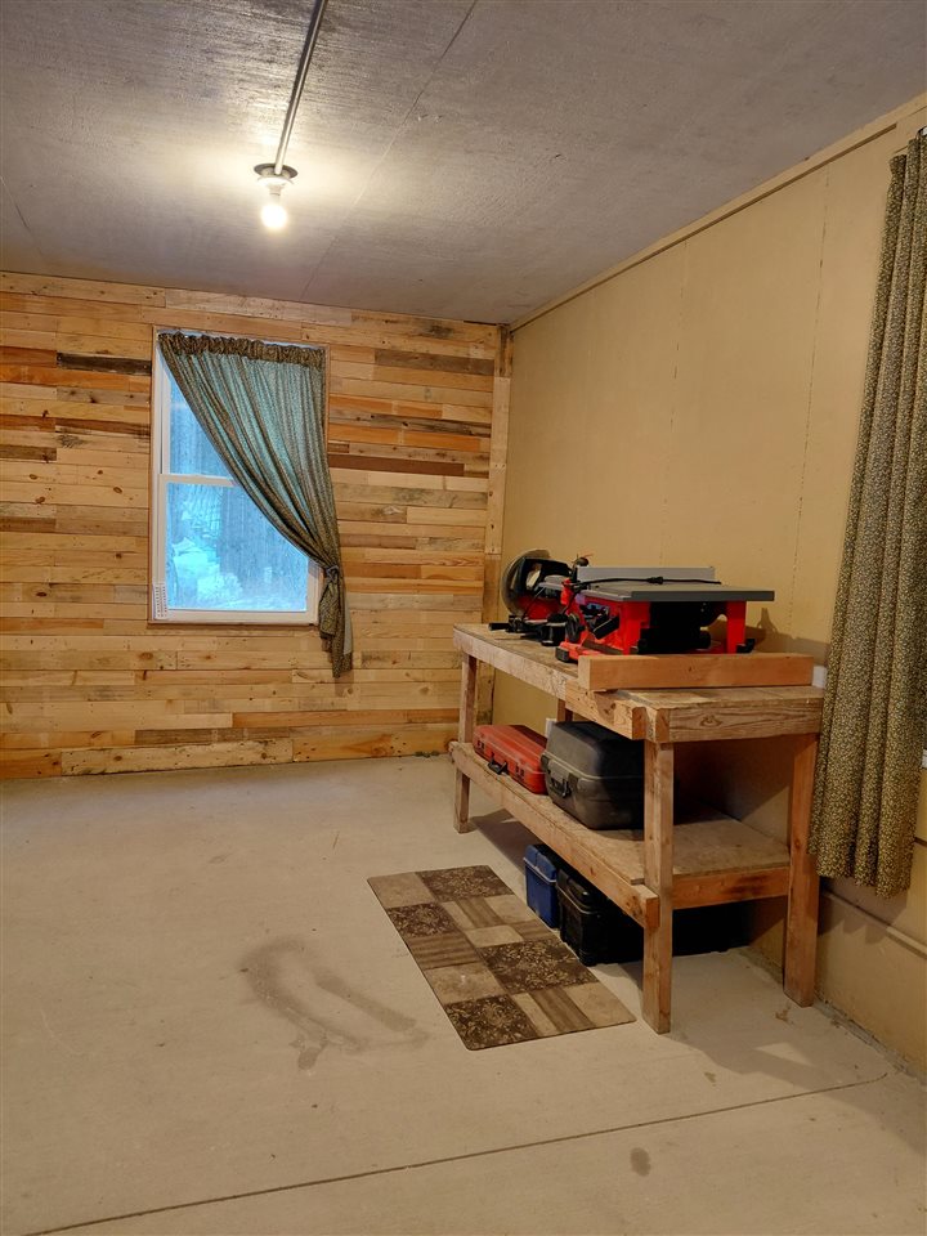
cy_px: 618
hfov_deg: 54.9
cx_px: 464
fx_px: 893
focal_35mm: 25
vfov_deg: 69.4
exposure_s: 1/60
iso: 320
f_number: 1.8
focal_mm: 4.69
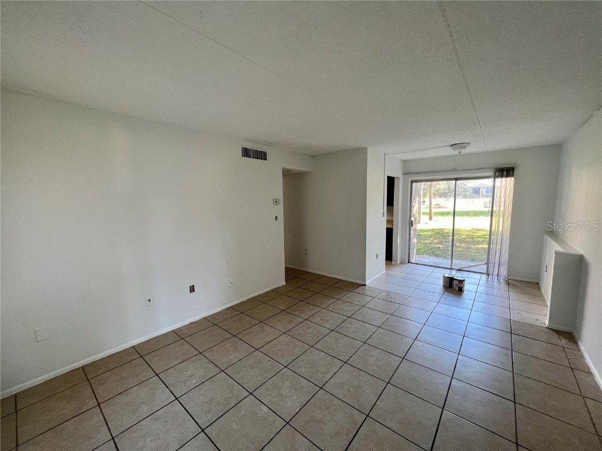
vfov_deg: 89.9
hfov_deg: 106.2
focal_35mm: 13
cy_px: 226
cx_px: 301
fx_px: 226
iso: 200
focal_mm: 1.57
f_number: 1.8
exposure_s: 1/121
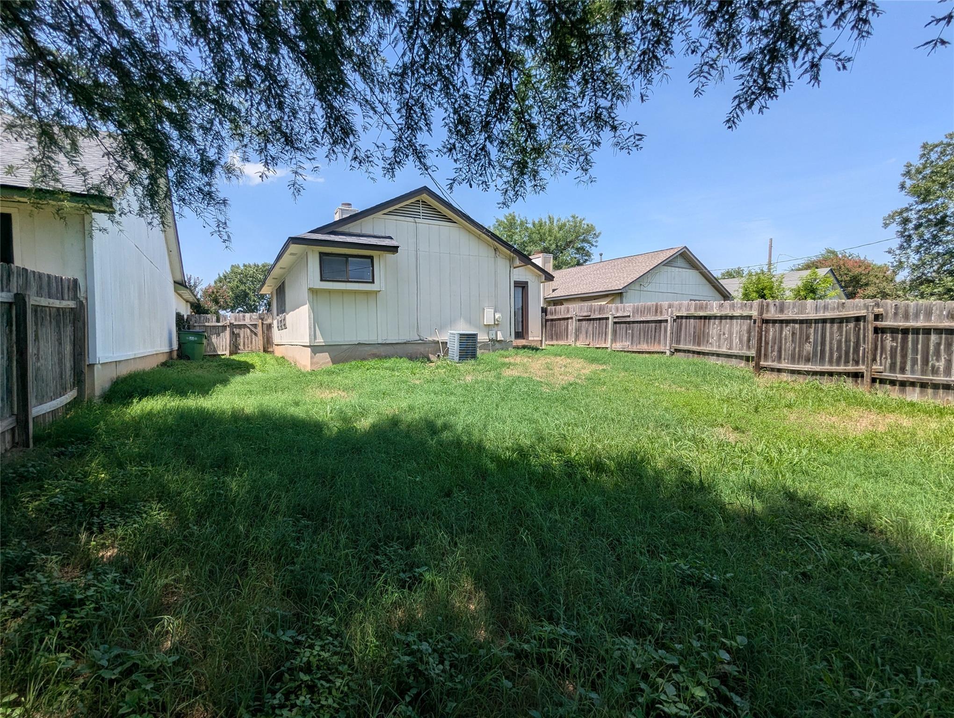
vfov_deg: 78.2
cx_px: 477
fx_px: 442
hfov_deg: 94.4
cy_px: 359
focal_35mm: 16
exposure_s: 1/1045
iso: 48
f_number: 2.2
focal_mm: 2.35
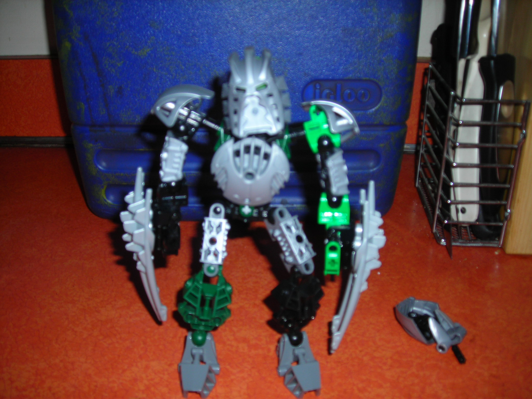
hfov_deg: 49.0
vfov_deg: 37.7
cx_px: 266
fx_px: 584
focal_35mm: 38
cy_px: 200
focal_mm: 6.3
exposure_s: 1/60.1
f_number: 3.2
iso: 50
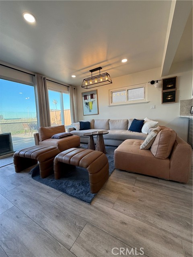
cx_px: 96
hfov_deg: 85.7
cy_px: 128
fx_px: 104
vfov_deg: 102.1
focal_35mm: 14
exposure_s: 1/120
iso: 100
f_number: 2.2
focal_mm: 2.22
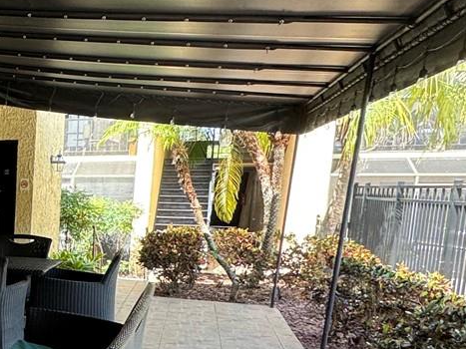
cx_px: -163
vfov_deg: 29.5
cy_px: 280
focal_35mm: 48
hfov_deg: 30.1
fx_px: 646
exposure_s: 1/99
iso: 80
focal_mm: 2.22
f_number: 2.2
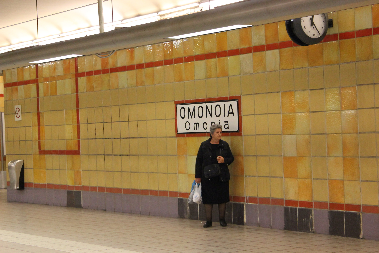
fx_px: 926
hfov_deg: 23.1
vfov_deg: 15.5
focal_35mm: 88
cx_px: 190
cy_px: 126
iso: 4000
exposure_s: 1/80
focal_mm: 55
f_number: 5.6
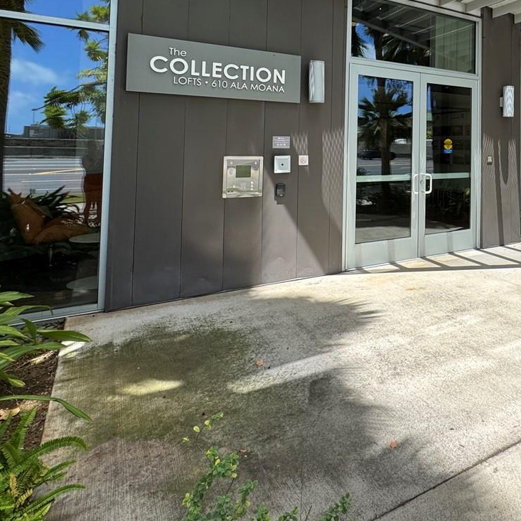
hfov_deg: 53.0
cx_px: 453
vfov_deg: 56.1
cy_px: 129
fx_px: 460
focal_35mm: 27
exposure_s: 1/596
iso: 50
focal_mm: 2.22
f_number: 2.2
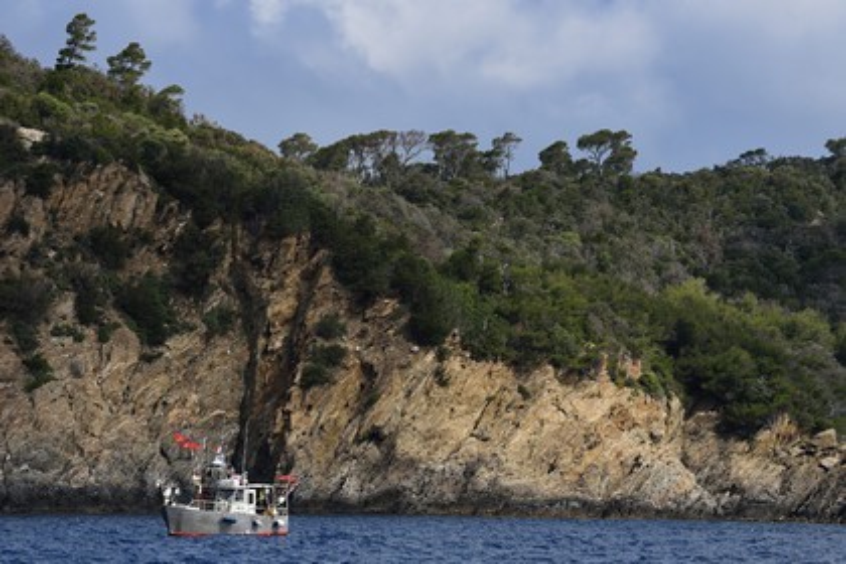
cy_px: 282
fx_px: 3995
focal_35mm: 170
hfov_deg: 12.1
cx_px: 423
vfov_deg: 8.1
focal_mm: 170
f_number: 8
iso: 200
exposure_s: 1/1000
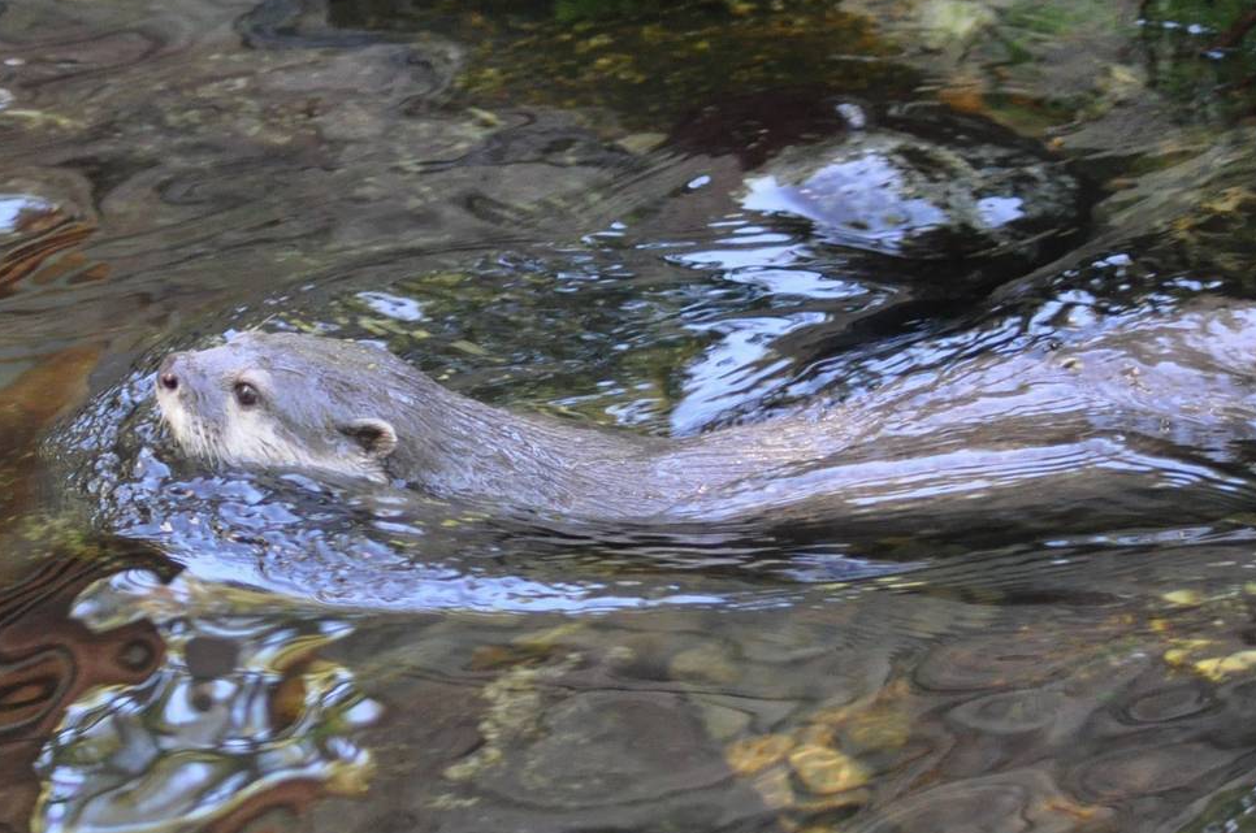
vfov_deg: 7.9
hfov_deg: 11.8
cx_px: 909
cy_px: 233
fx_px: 6062
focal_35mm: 174
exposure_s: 1/250
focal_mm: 70
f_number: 4
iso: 1600
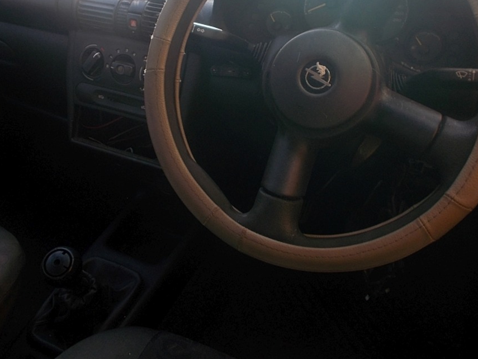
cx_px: 222
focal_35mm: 37
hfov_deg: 50.1
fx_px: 511
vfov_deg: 38.2
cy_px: 118
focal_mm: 4.6
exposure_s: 1/125
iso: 80
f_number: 3.2
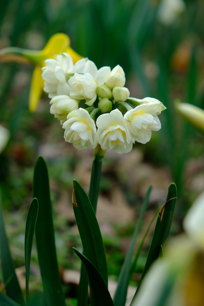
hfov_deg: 16.5
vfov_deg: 24.5
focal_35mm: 83
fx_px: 705
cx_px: 102
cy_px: 153
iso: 200
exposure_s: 1/400
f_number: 5
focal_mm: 55
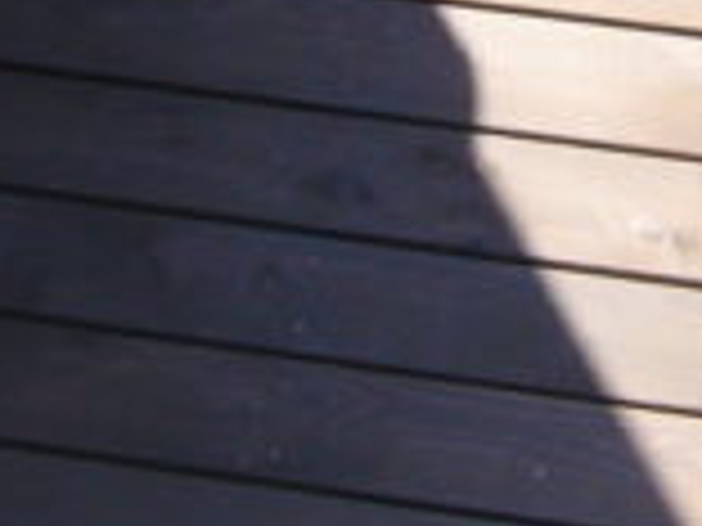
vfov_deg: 8.2
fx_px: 3630
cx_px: 806
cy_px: -85
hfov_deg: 10.9
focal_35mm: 179
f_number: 5.6
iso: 80
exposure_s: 1/125
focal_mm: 5.8
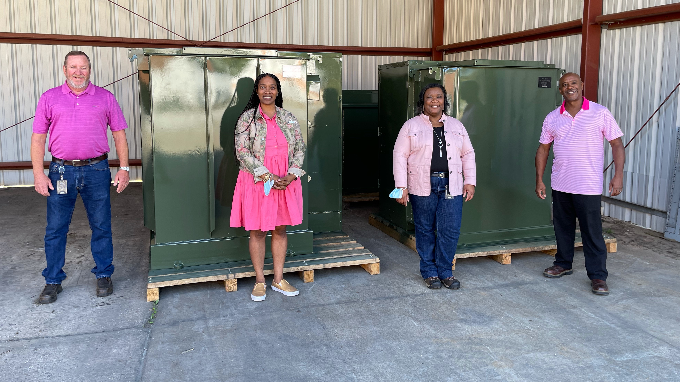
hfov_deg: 66.1
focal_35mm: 29
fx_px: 523
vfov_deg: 39.9
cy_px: 144
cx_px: 345
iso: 32
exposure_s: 1/126
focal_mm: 5.1
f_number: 1.6
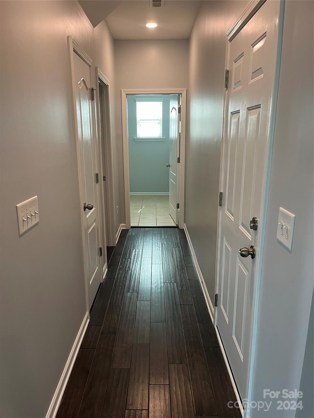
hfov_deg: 53.1
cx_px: 157
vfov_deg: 67.3
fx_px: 314
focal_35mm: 26
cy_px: 209
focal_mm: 5.1
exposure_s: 1/60
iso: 125
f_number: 1.6
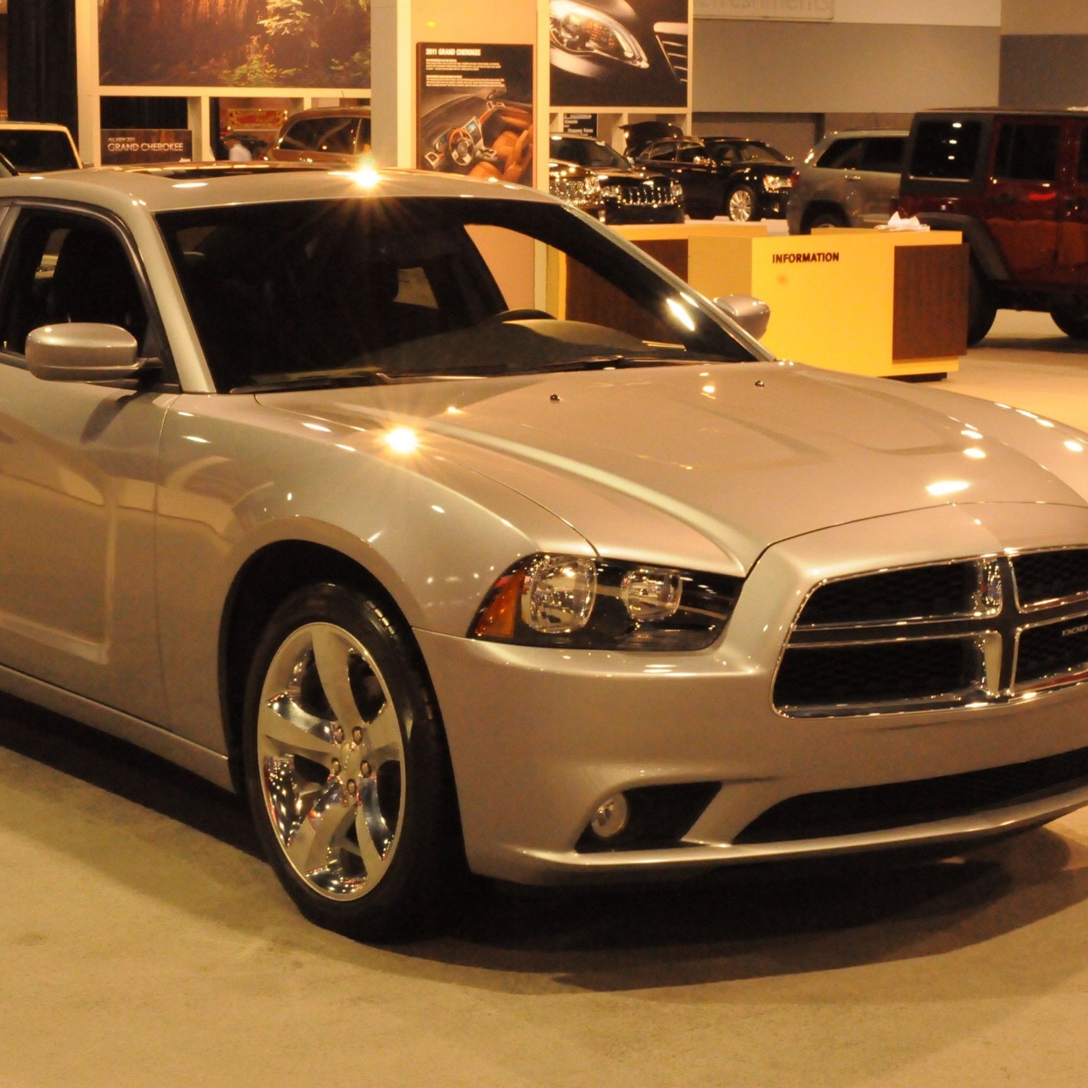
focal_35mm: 77
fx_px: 2738
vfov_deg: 22.5
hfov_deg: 22.4
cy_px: 542
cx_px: 405
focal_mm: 40
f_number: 18
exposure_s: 1/13
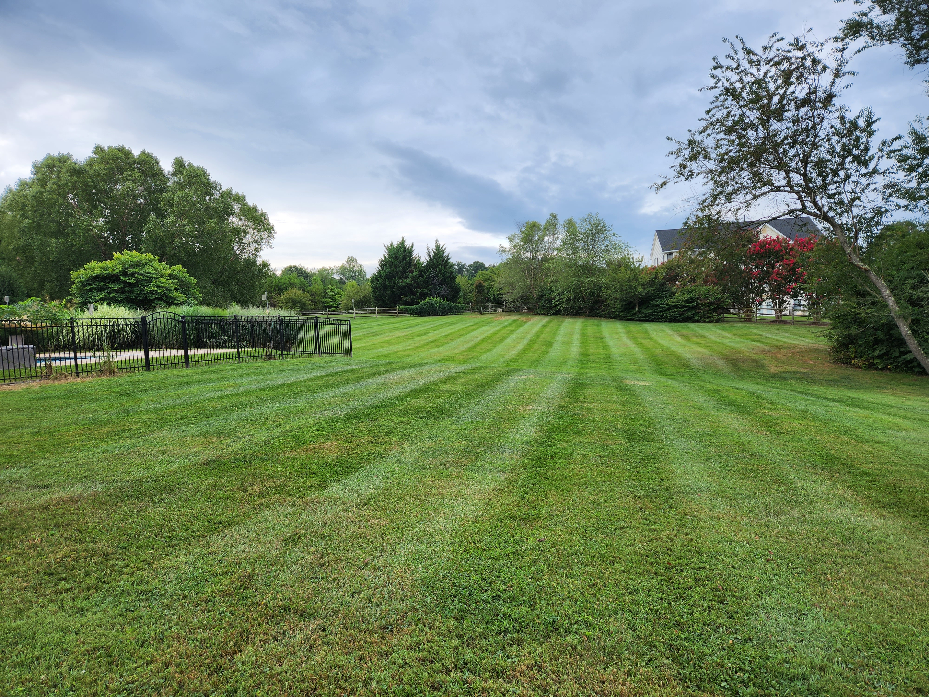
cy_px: 348
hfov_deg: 73.9
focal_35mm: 23
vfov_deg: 58.9
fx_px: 617
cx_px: 464
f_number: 1.8
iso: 20
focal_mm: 5.4
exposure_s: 1/259
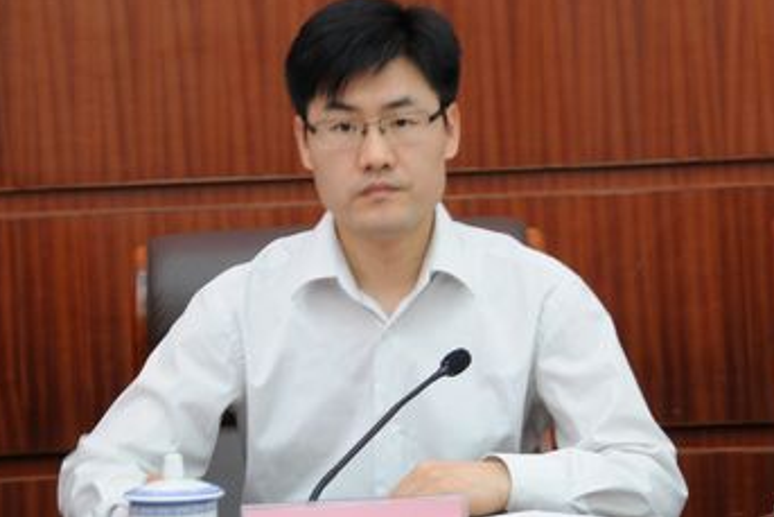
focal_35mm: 138
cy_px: 181
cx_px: 404
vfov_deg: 9.9
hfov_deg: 14.9
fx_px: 2968
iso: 200
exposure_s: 1/5
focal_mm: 70
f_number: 5
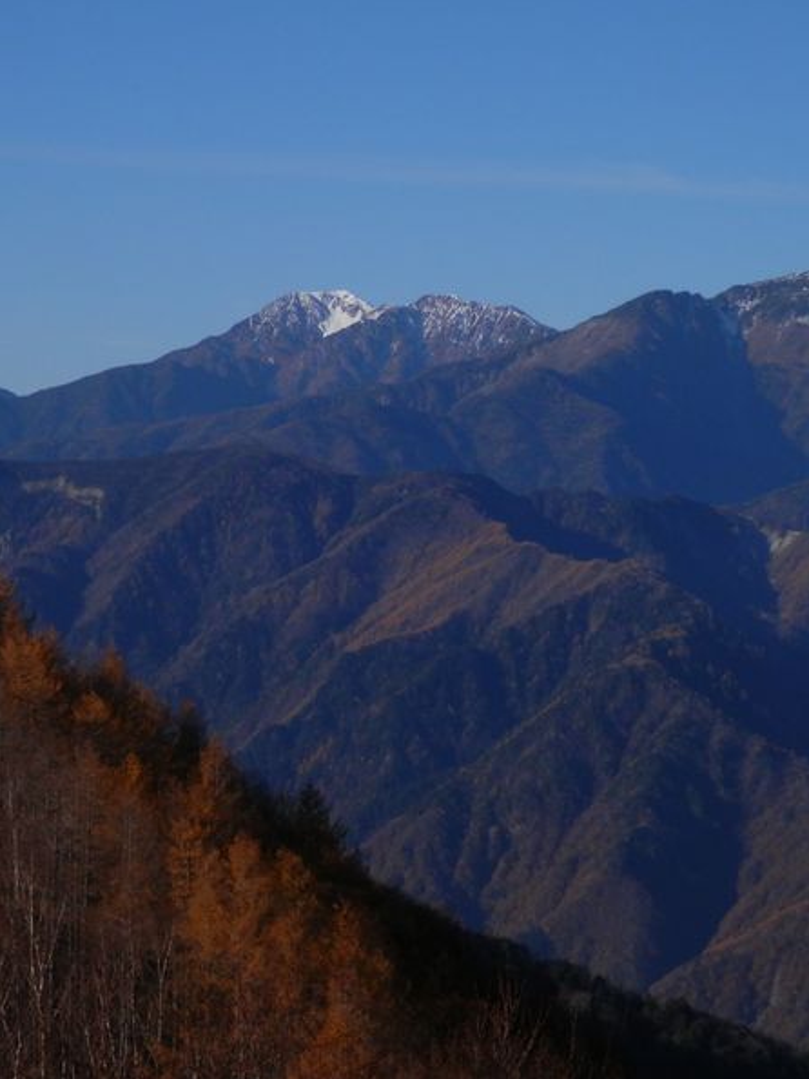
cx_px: 434
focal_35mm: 156
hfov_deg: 9.5
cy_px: 537
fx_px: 4863
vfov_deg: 12.7
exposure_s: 1/160
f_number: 14.6
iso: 100
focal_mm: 20.9
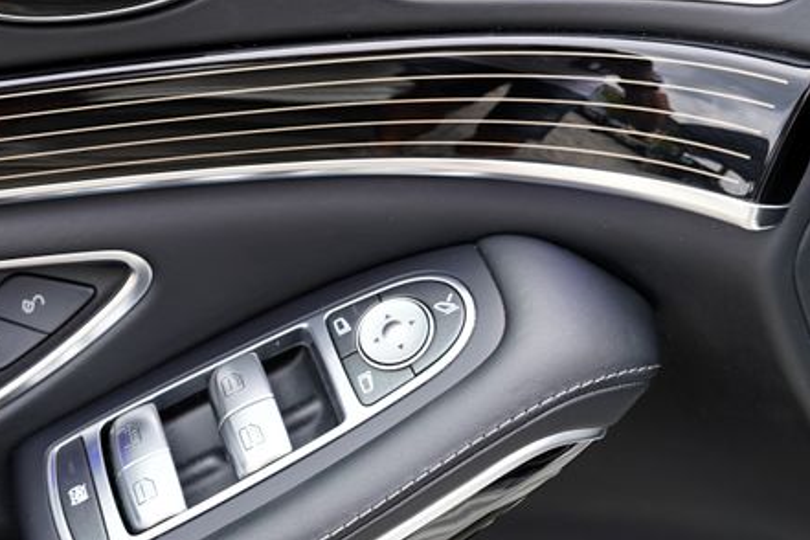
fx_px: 1620
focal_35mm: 72
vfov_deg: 18.5
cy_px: 21
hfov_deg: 27.4
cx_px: 136
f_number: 4.5
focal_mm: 31
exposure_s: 1/80
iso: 100
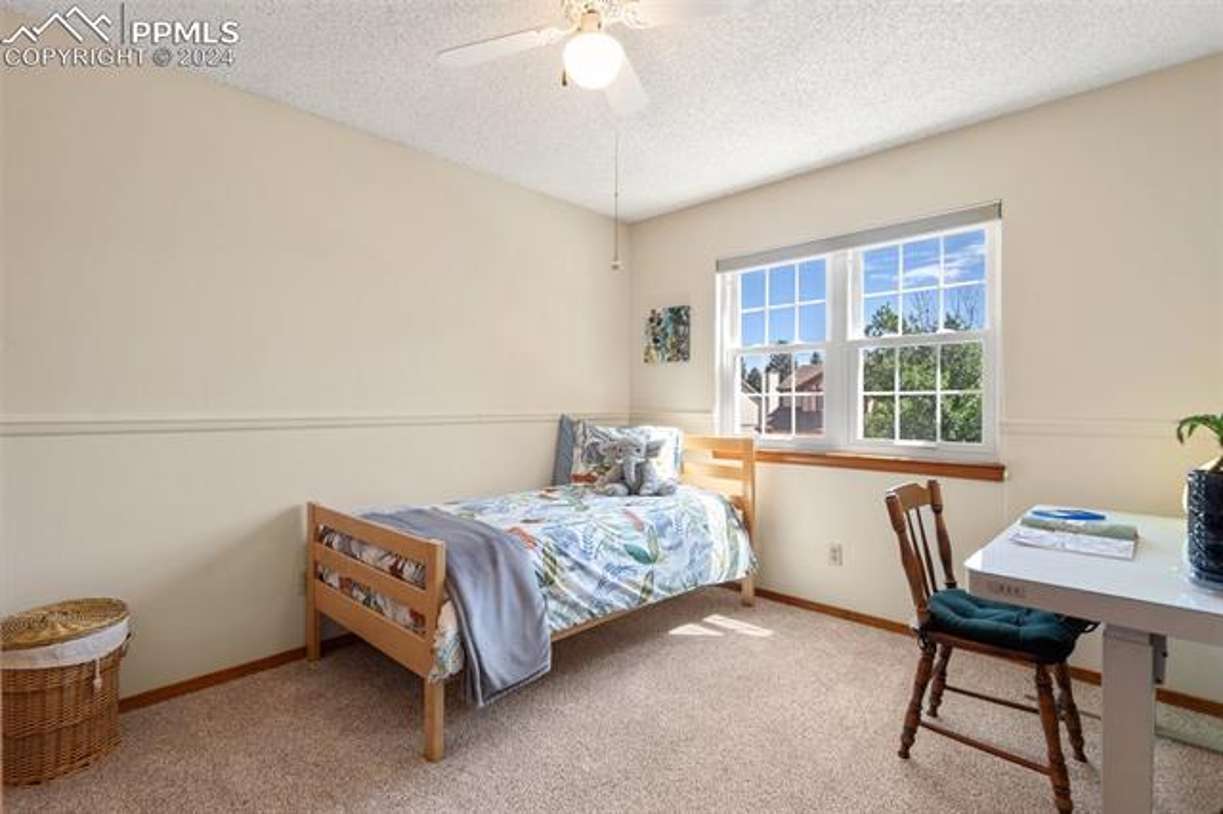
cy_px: 407
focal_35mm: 16
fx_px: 543
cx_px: 612
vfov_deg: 73.7
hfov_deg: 96.8
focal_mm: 16
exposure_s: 1/10
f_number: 6.7
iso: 250
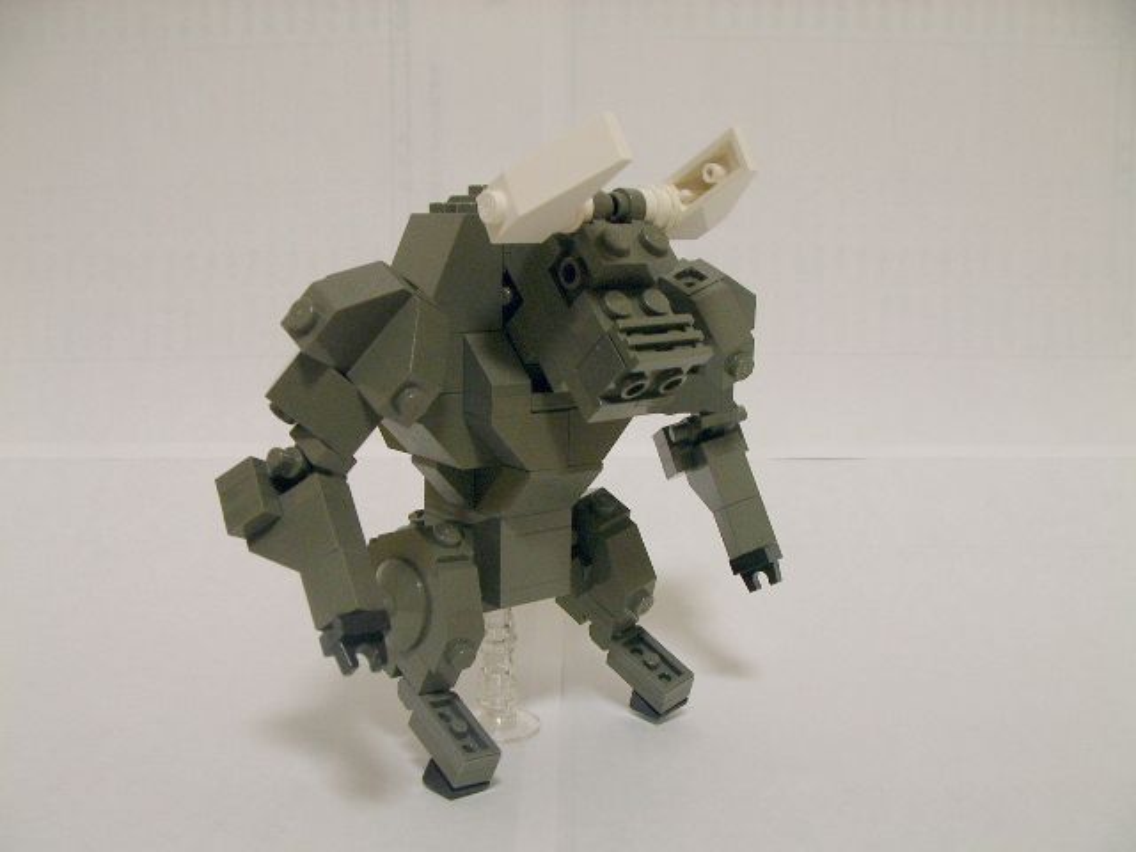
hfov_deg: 49.0
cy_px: 426
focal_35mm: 38
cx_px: 568
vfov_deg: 37.7
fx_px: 1247
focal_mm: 5.8
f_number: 3.5
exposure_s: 1/15.4
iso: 100
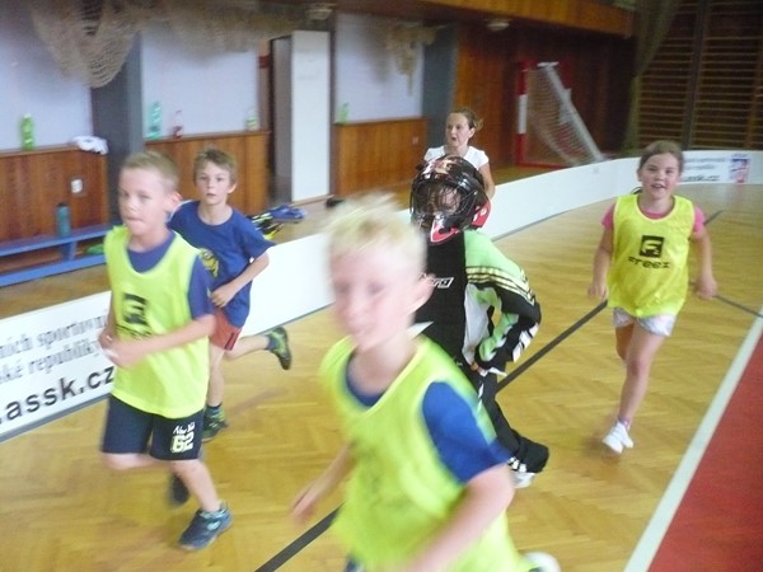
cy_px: 286
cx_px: 382
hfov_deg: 52.6
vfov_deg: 40.7
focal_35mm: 35
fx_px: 771
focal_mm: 5.8
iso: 800
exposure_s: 1/60
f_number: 2.8
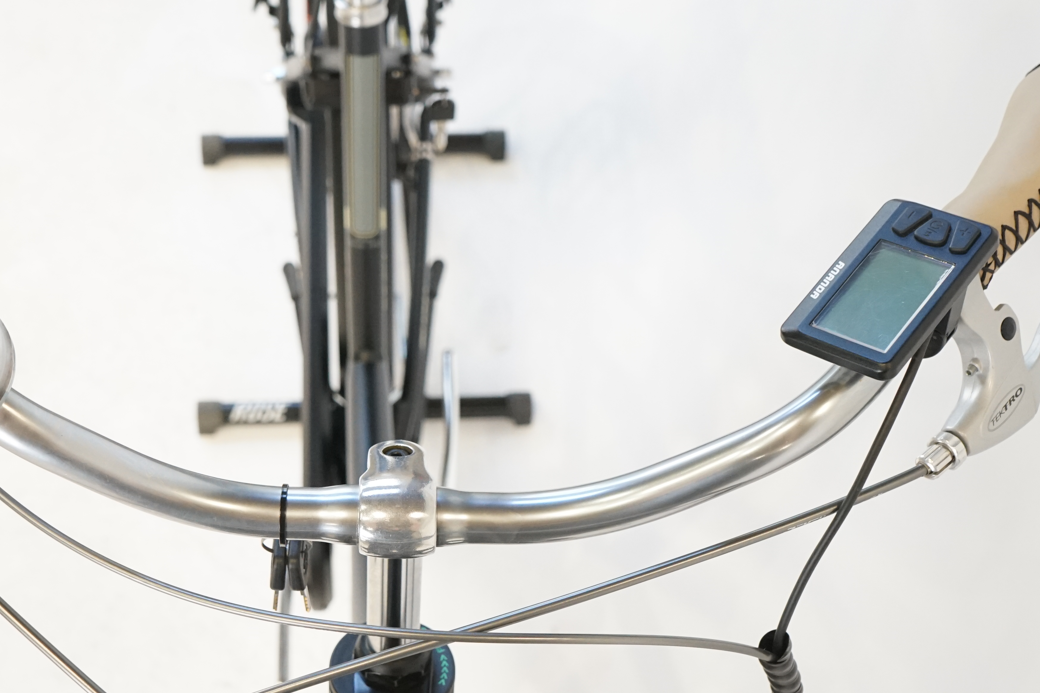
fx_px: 1589
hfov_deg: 36.1
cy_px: 471
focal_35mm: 55
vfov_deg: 24.5
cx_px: 411
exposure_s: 1/200
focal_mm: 32
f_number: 5.6
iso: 2500
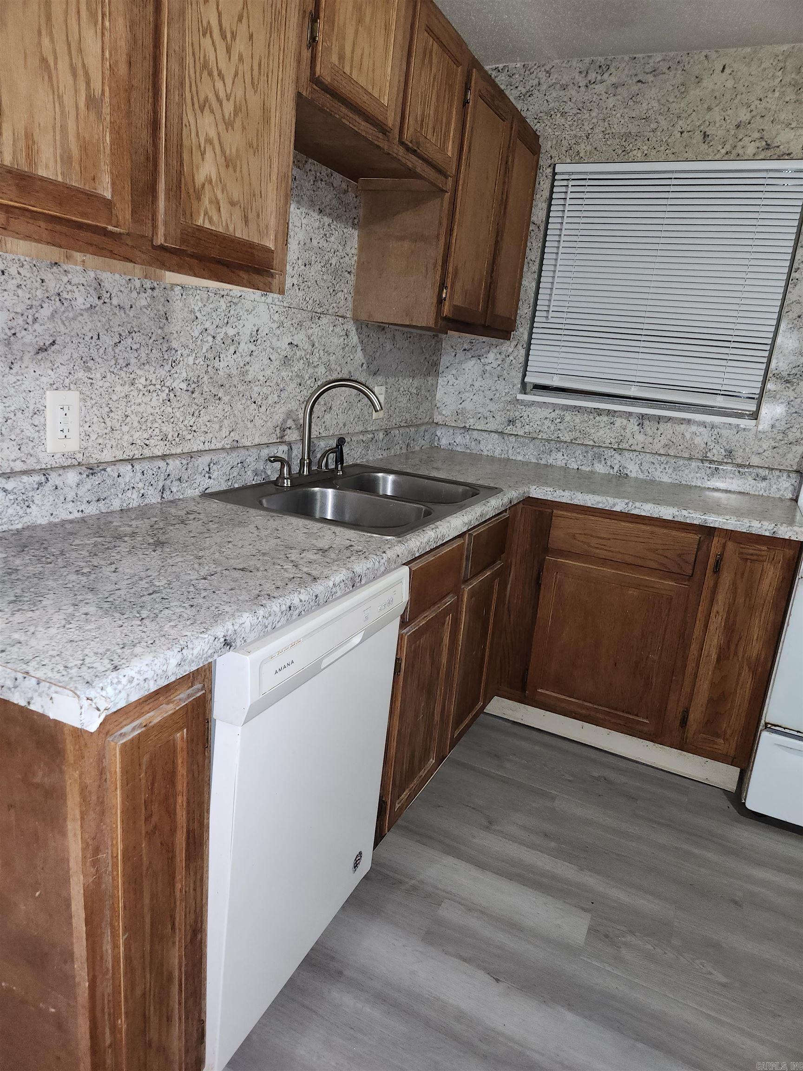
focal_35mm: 23
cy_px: 536
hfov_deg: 58.9
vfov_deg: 73.9
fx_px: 711
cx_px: 402
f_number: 1.8
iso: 125
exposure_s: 1/14
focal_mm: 5.4
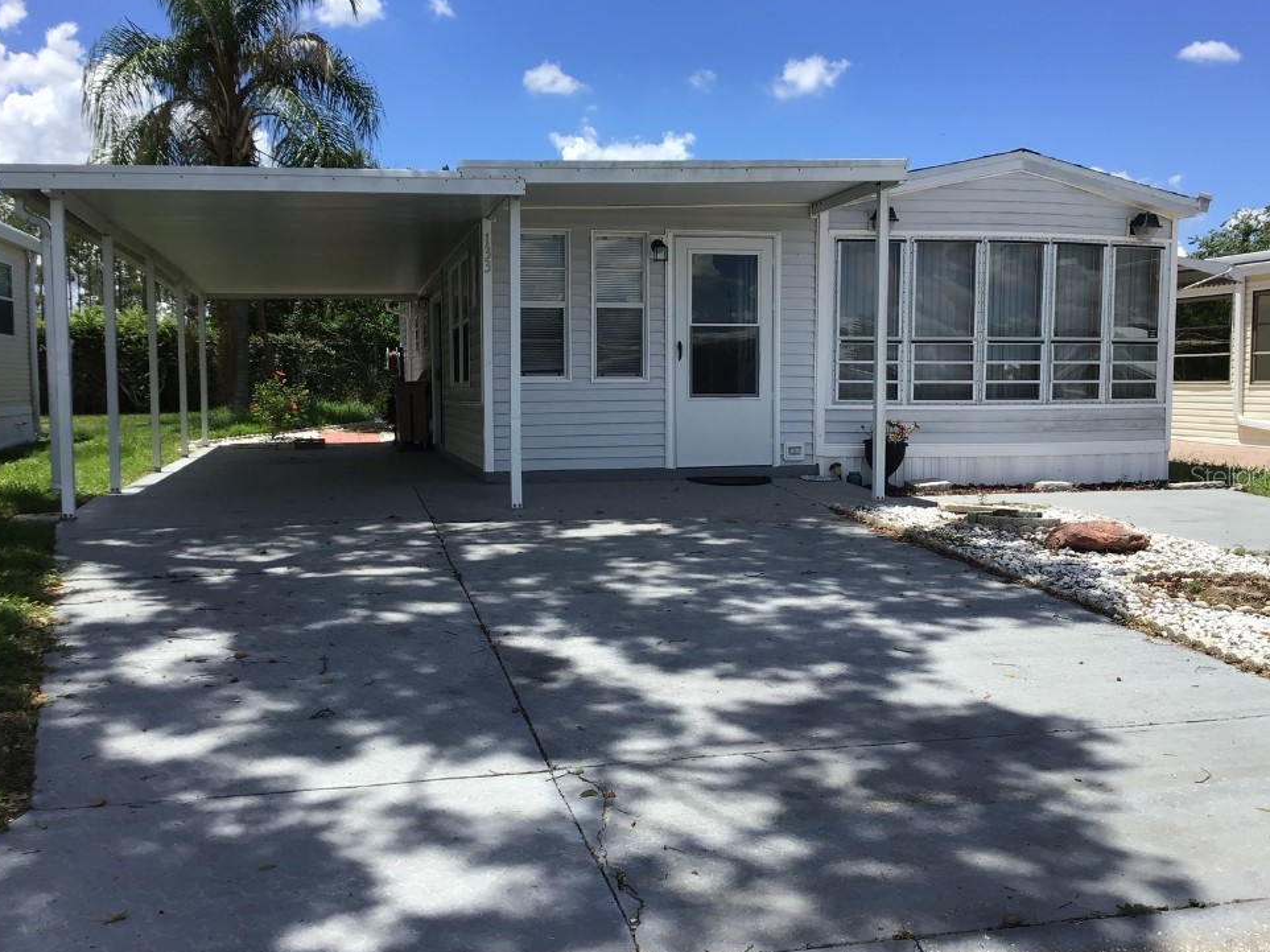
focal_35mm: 33
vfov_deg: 42.9
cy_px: 475
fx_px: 1210
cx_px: 639
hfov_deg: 55.4
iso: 25
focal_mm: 3.3
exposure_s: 1/1294
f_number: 2.4
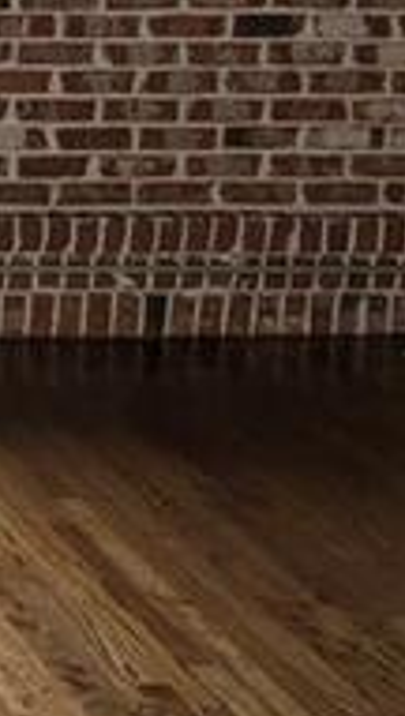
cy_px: -4
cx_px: -668
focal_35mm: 105
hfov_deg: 9.8
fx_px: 1997
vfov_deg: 19.7
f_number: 1.7
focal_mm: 4.53
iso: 29
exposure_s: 1/1418
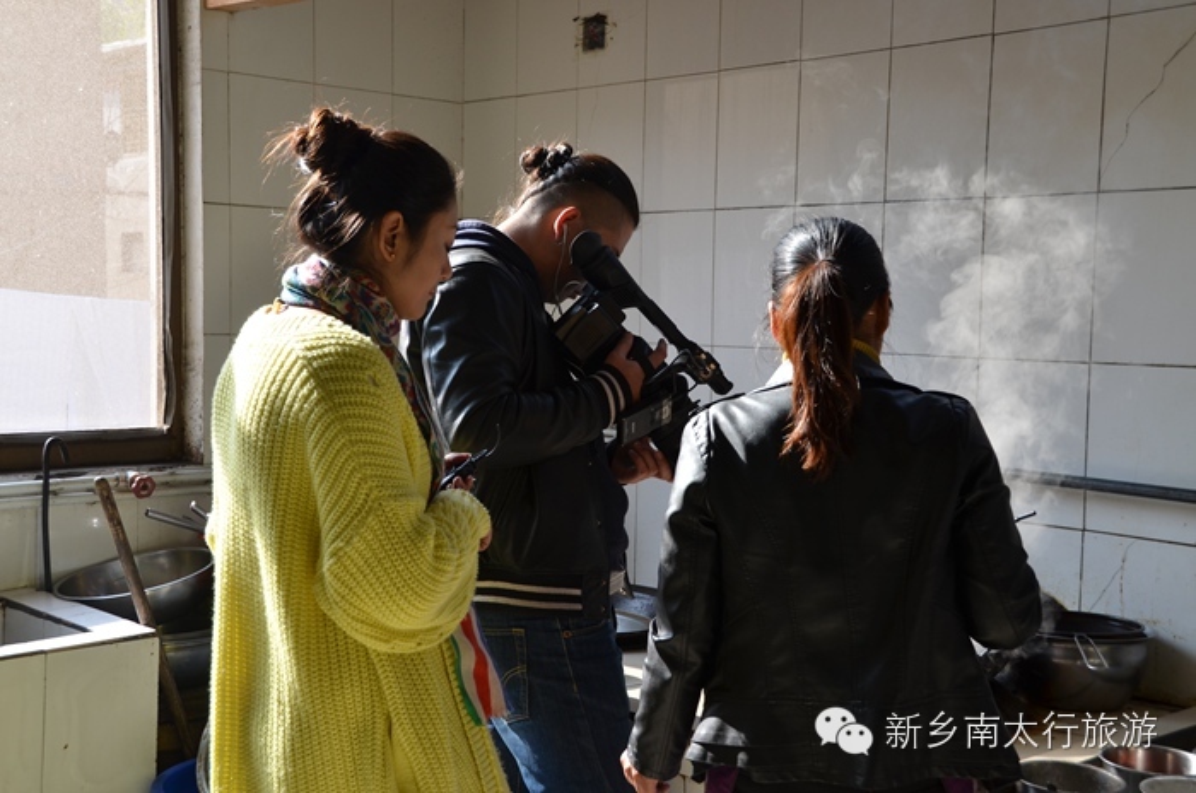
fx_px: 1592
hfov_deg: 41.2
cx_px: 598
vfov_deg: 28.0
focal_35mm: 48
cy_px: 396
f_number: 5.6
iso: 200
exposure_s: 1/125
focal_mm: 32
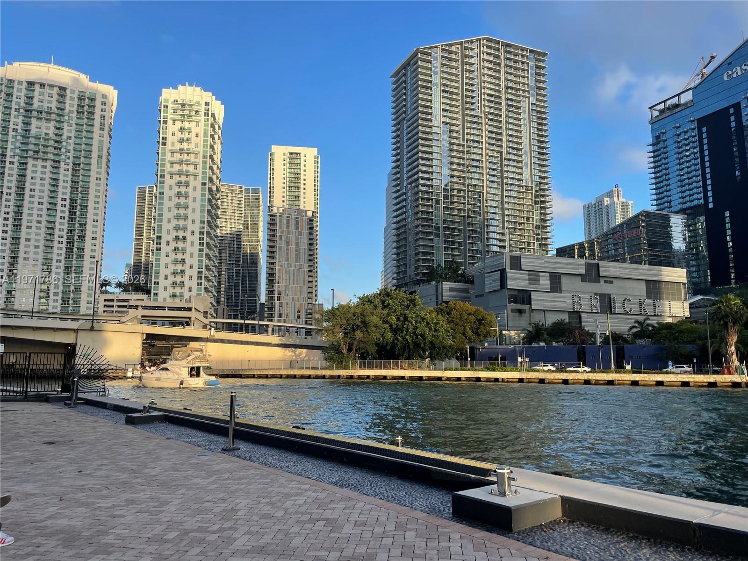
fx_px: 562
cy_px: 280
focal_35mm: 26
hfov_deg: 67.3
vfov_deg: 53.1
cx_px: 374
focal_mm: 4.2
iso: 32
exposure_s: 1/1276
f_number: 1.6
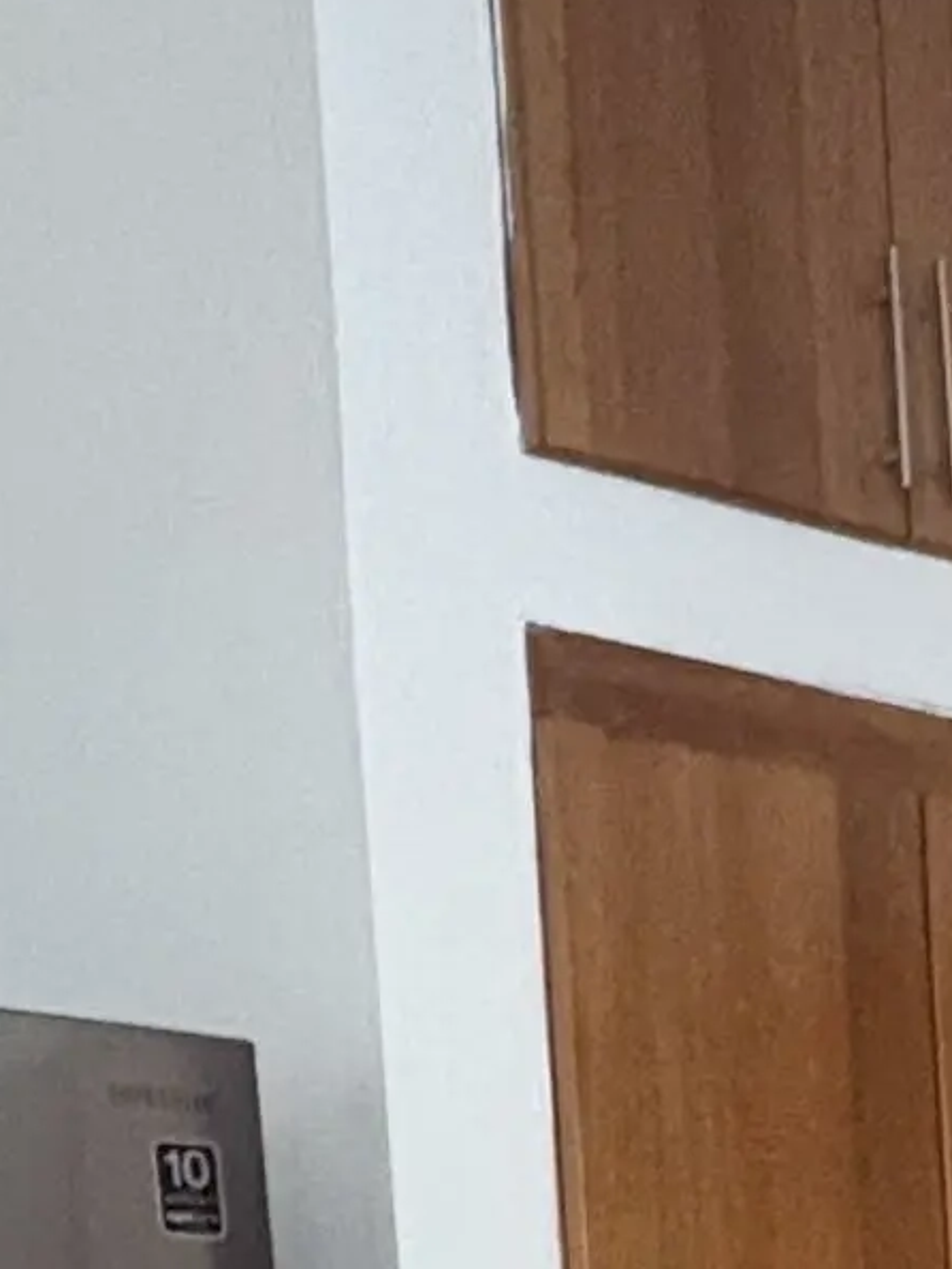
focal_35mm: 95
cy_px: 1850
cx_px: 1191
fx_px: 3481
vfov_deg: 18.5
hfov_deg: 15.0
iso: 800
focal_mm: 2.22
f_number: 2.2
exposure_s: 1/54
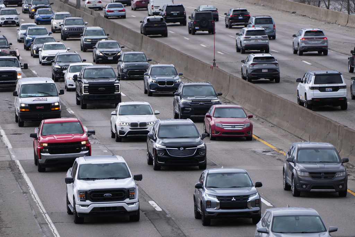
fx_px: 3471
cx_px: 178
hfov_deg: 5.9
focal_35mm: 352
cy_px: 118
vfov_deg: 3.9
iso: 400
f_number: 8
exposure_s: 1/1000
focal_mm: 352
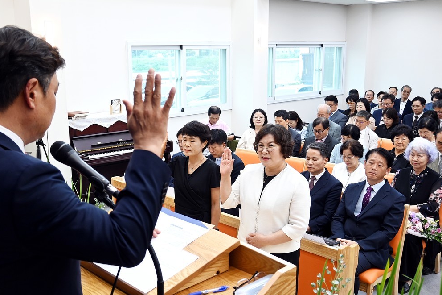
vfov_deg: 32.9
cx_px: 197
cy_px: 157
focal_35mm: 41
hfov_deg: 47.7
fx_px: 499
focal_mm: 21
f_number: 4
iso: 320
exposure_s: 1/60
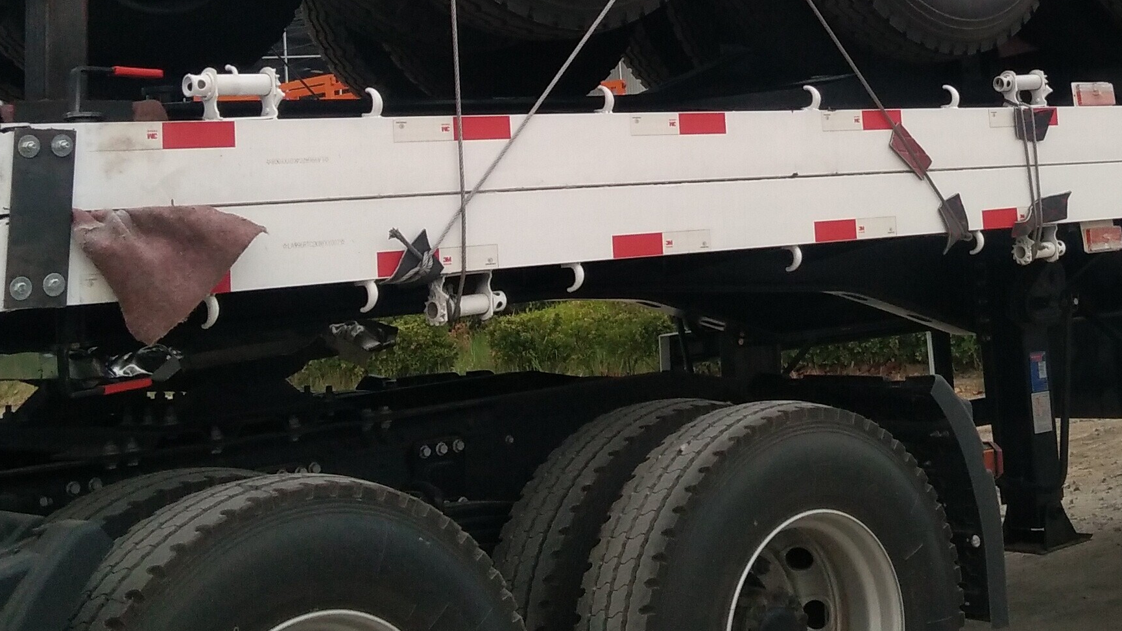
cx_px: 785
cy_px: -94
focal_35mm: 55
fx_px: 1636
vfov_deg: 20.6
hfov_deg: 37.3
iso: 75
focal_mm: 3.66
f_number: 2.2
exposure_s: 1/100
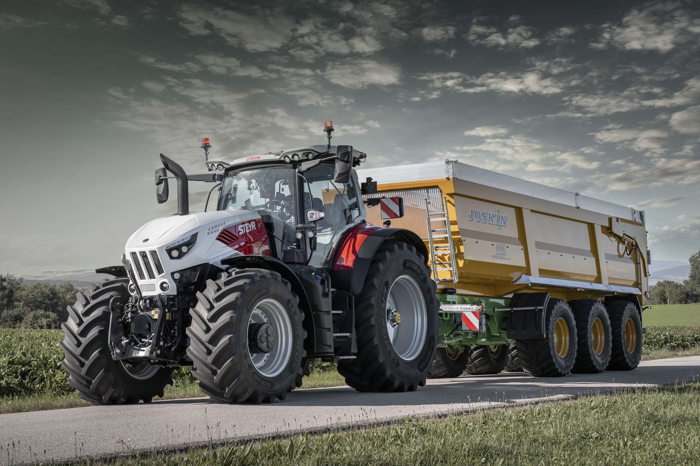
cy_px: 233
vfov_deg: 20.6
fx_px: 1283
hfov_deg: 30.5
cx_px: 350
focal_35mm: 66
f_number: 8
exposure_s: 1/1000
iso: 500
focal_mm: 66
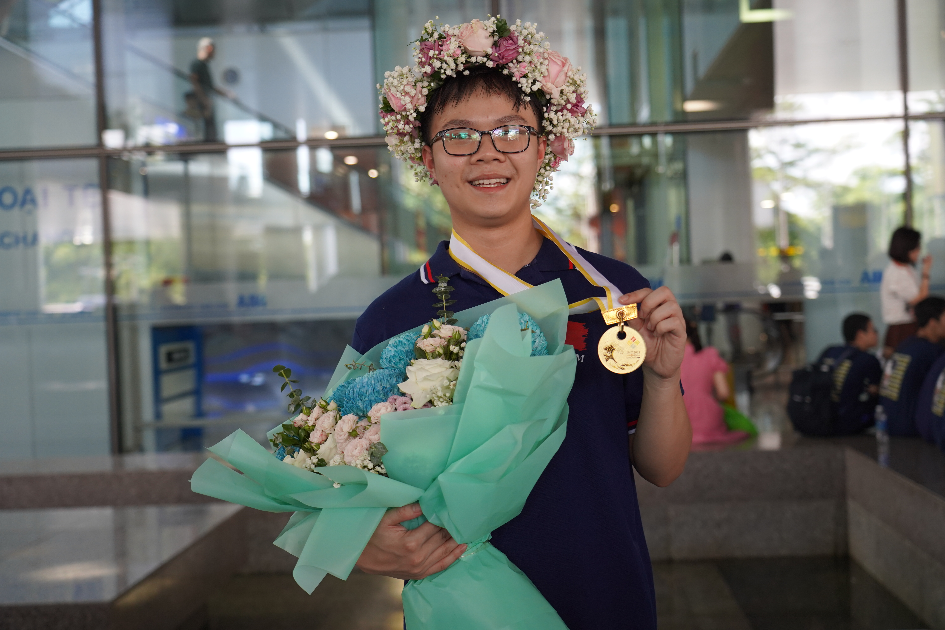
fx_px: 1417
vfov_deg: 25.1
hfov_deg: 36.9
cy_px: 315
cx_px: 472
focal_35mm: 54
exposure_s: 1/160
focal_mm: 54
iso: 1000
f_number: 4
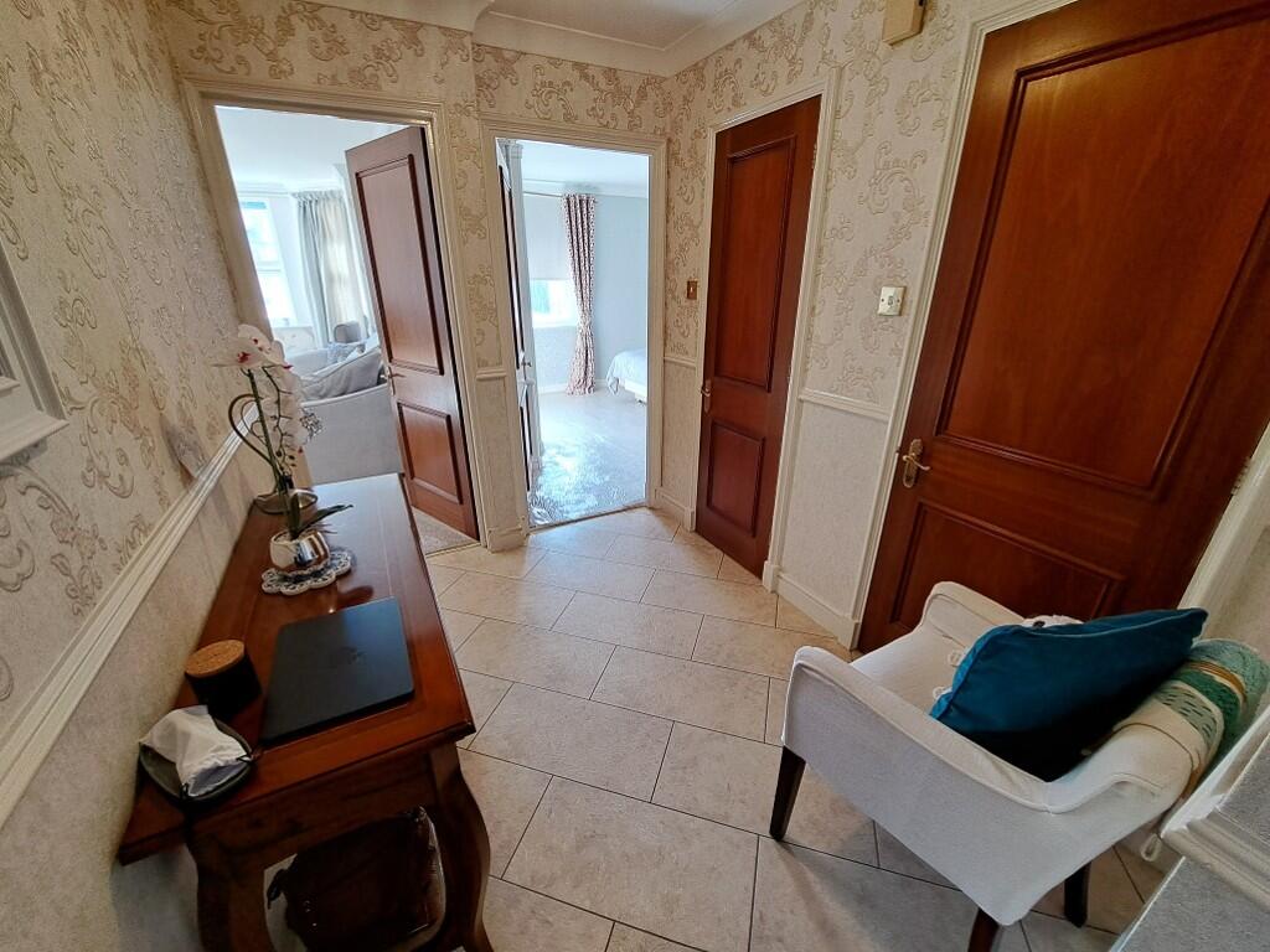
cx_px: 635
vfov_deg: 89.9
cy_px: 476
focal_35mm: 13
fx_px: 477
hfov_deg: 106.2
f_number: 2.2
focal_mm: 1.74
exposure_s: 1/50
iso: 80
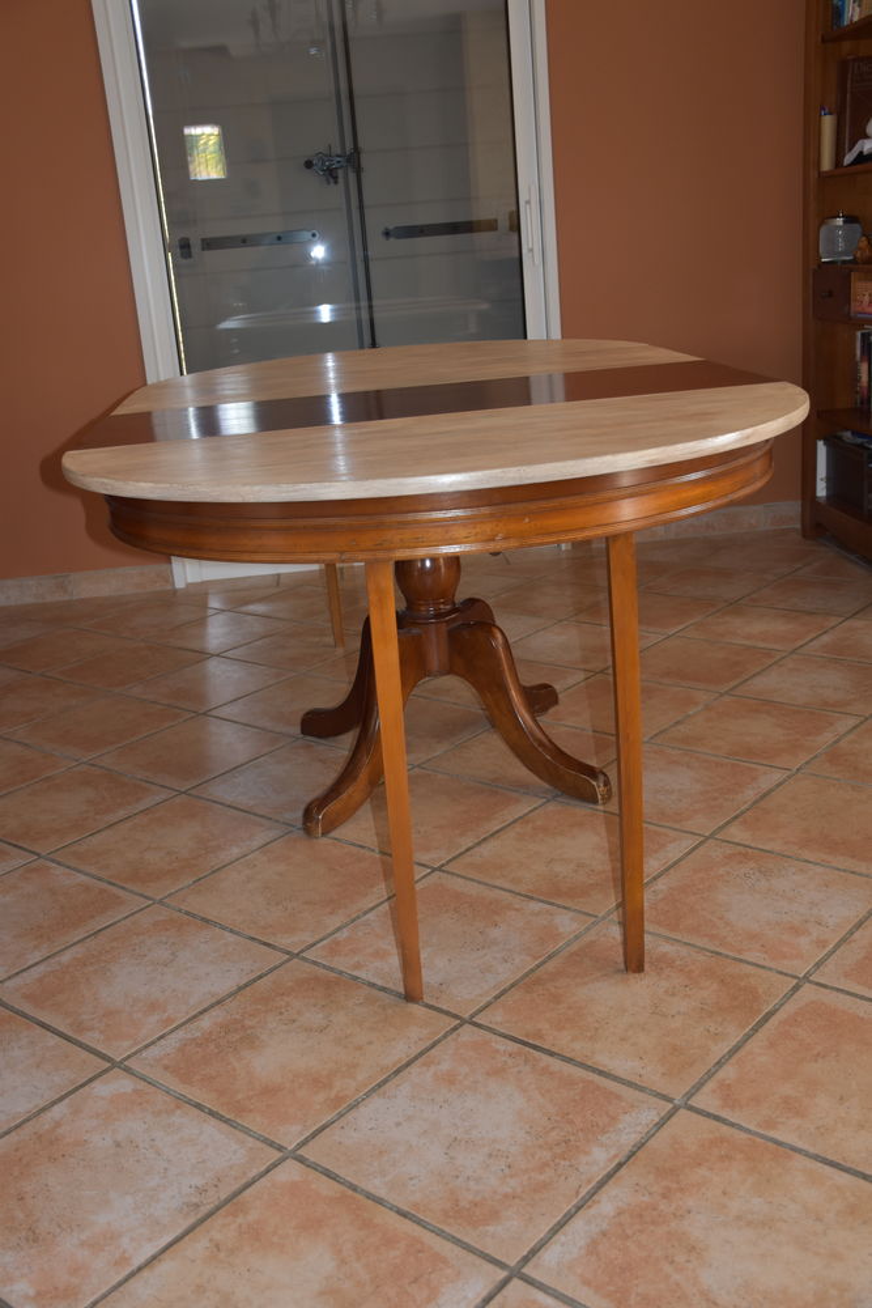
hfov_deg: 36.9
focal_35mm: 36
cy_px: 654
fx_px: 1307
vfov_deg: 53.1
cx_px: 436
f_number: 3.8
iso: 450
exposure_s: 1/30
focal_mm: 24
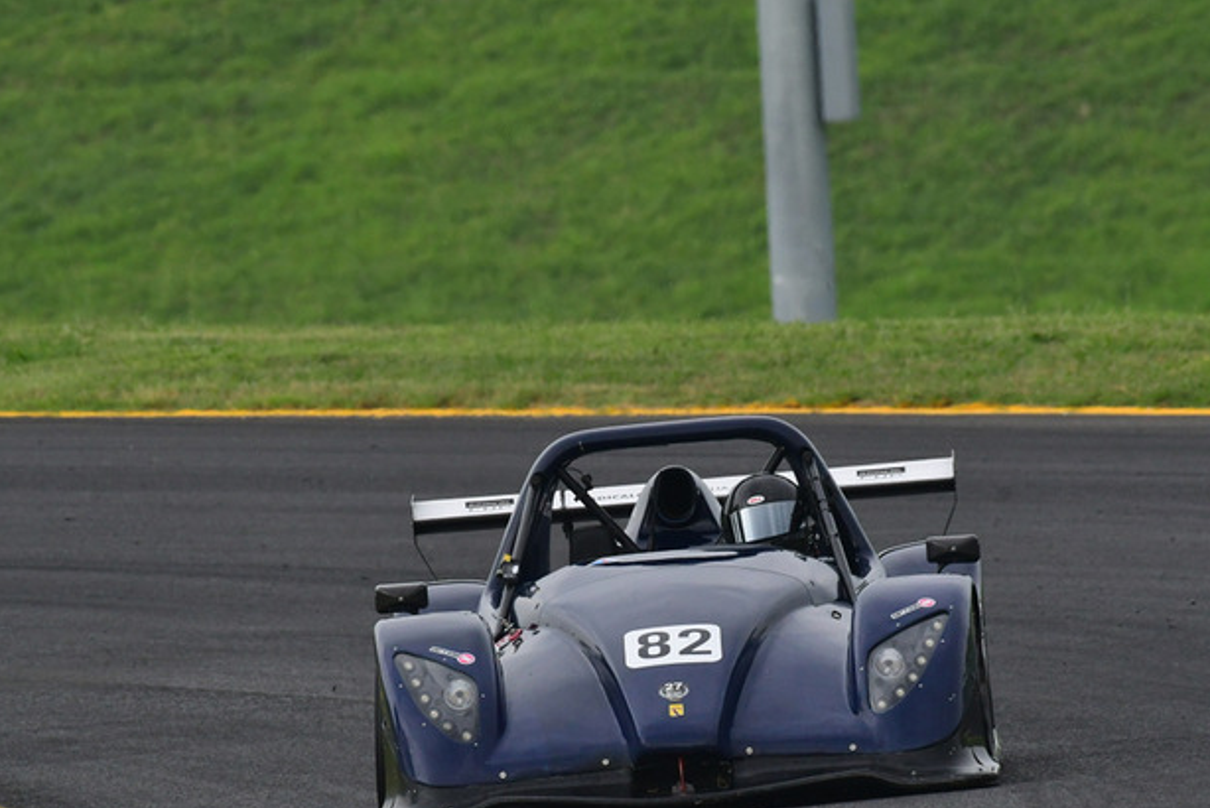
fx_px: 32852
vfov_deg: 1.4
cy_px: 524
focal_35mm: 977
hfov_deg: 2.1
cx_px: 595
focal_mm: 500
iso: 1250
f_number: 11
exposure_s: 1/640
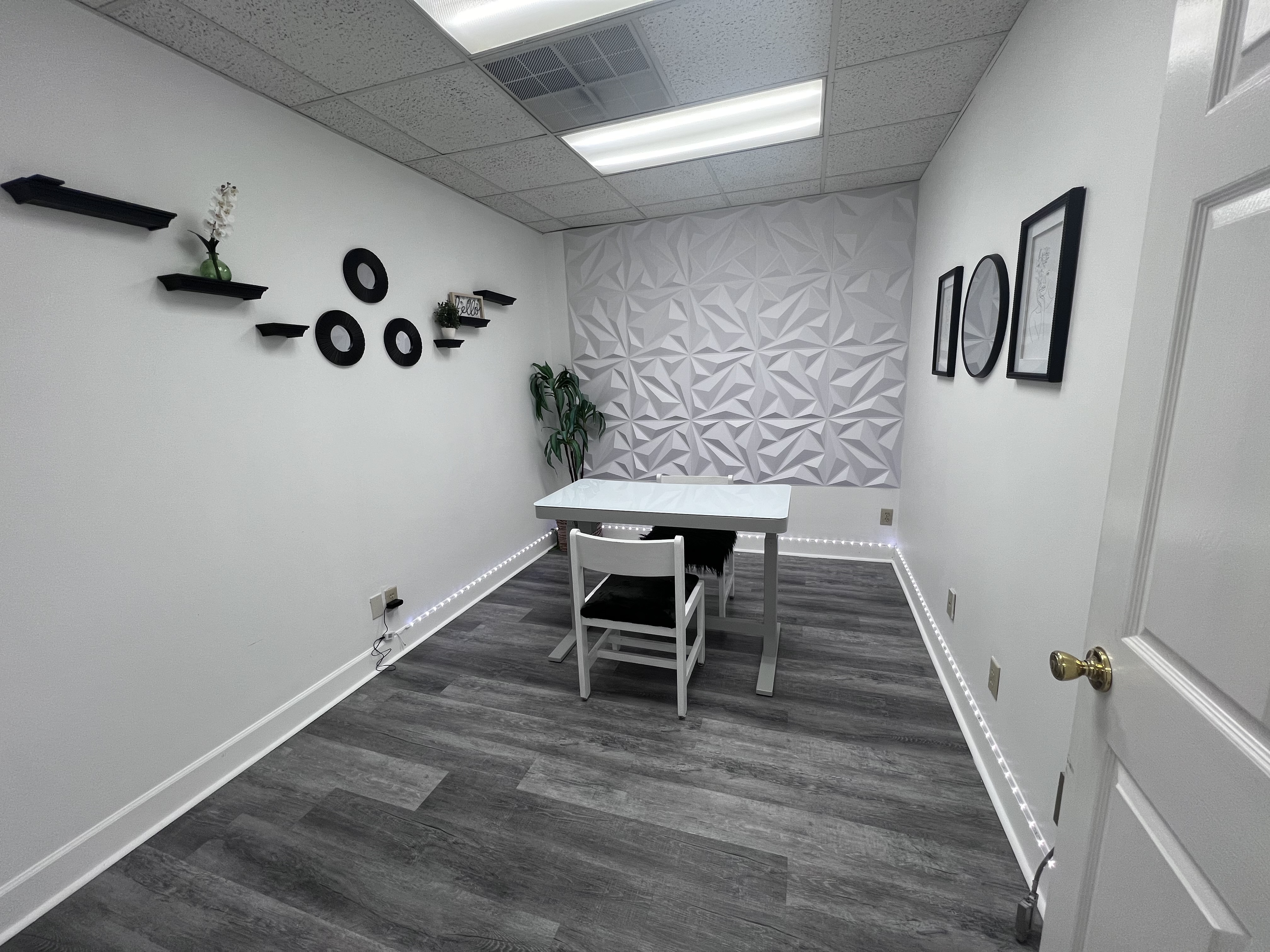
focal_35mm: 13
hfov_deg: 106.2
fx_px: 477
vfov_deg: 89.9
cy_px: 476
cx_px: 635
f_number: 1.8
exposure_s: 1/120
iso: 125
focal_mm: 1.57
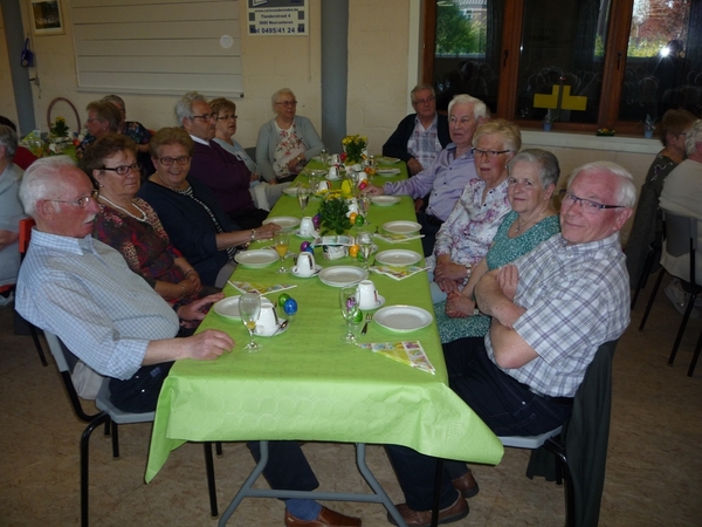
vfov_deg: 46.8
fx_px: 608
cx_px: 351
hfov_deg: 60.0
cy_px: 264
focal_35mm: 30
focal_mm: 5.2
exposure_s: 1/30
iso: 125
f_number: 3.3
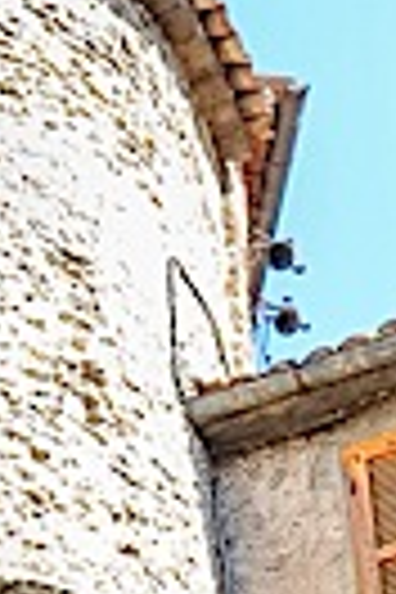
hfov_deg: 9.5
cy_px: 639
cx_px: 180
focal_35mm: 145
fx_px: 2392
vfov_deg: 13.9
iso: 800
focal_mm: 24
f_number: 14
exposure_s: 1/100
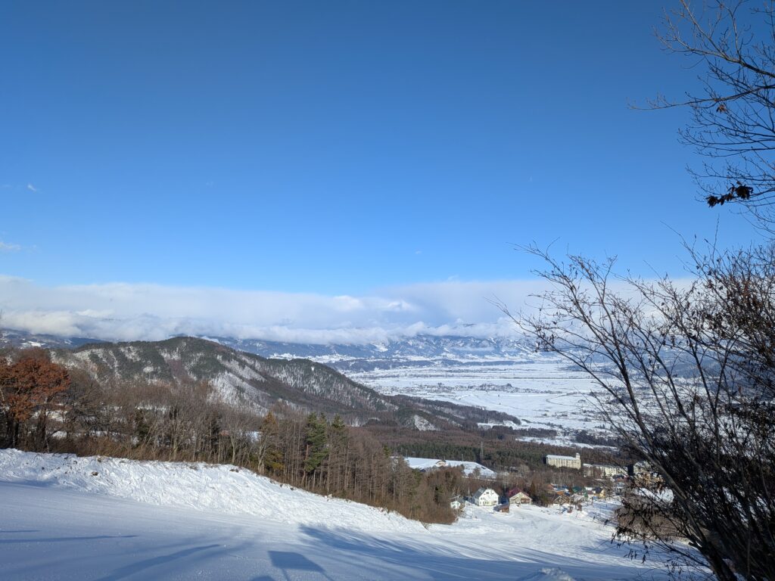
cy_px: 290
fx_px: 537
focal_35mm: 24
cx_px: 388
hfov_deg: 71.6
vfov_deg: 56.8
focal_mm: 4.53
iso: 32
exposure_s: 1/2653
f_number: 1.7
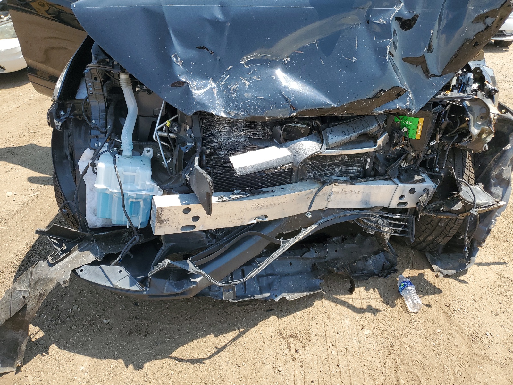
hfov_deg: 67.3
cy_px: 192
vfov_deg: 53.1
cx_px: 256
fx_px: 385
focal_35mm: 26
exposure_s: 1/1250
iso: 50
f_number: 1.5
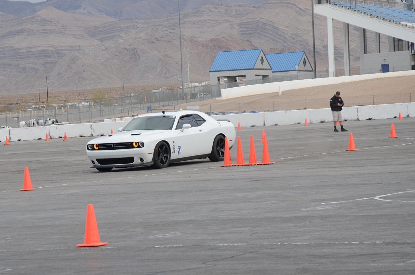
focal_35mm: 190
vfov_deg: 7.2
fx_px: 2181
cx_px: 166
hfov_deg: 10.9
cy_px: 146
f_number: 9
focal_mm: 105
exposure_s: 1/1250
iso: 1000
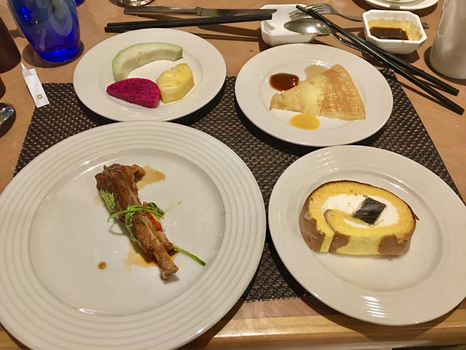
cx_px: 233
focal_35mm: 29
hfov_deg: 61.7
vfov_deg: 48.2
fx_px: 390
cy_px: 175
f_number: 2.2
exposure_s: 1/10
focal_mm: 4.15
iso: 80
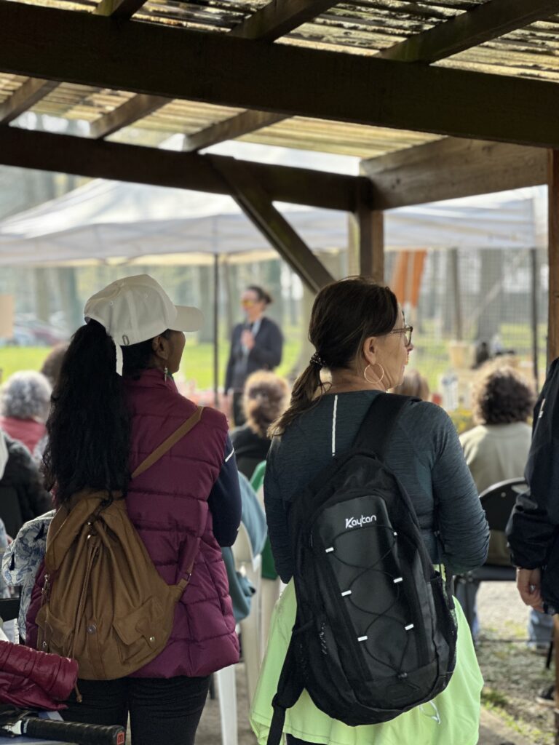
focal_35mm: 77
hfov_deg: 19.1
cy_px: 372
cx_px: 280
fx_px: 1658
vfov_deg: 25.3
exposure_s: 1/132
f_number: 2.8
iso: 20
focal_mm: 9
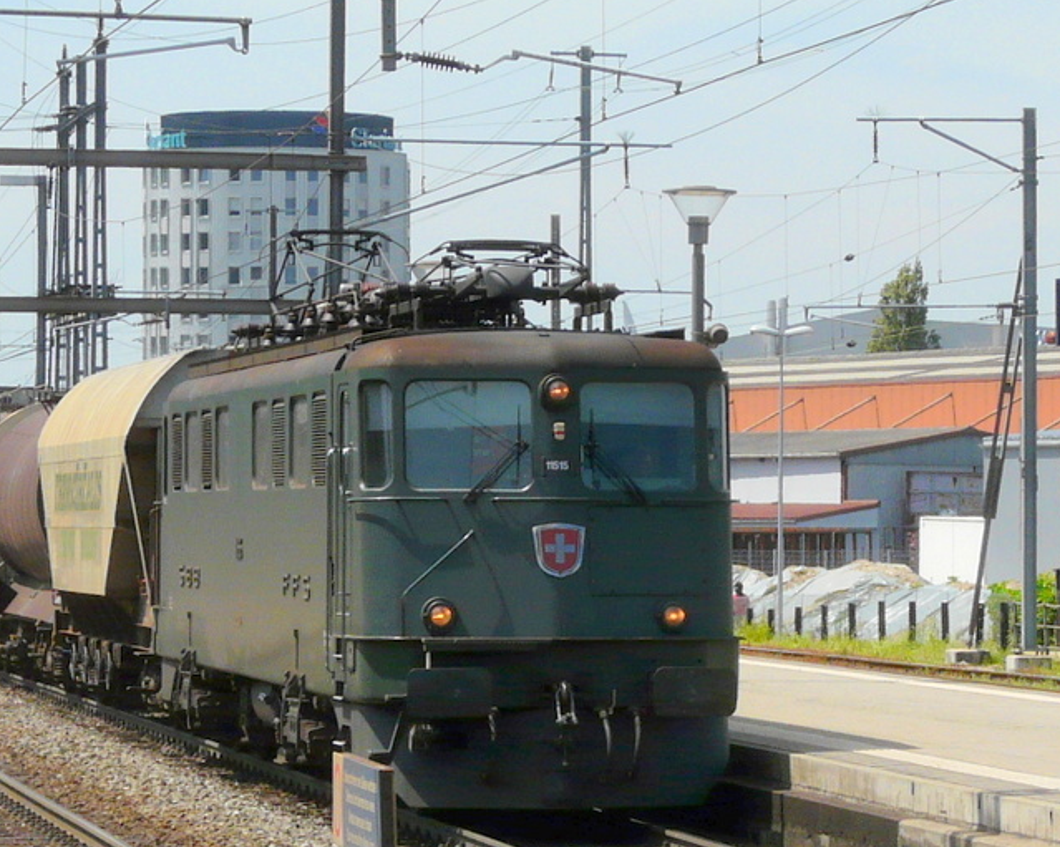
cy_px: 494
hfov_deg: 14.4
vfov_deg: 11.6
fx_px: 4172
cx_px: 320
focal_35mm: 133
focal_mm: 14.3
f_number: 6.3
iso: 100
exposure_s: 1/400
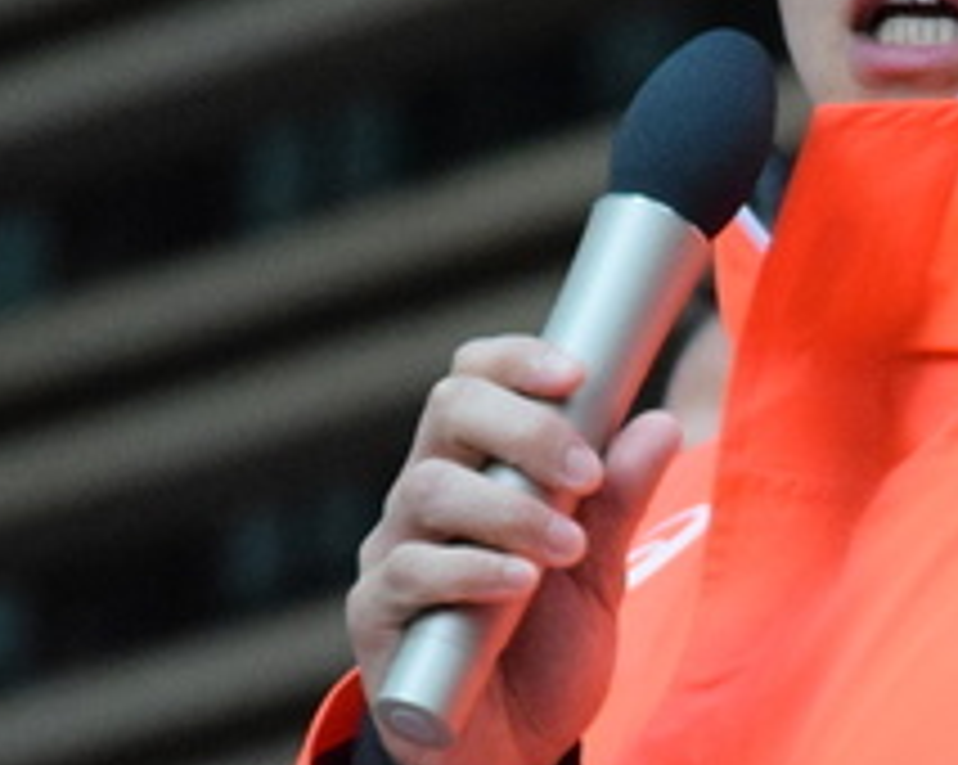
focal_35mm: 1005
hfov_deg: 1.9
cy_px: 490
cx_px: 846
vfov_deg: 1.5
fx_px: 28469
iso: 6400
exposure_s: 1/1000
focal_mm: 200
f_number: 6.3
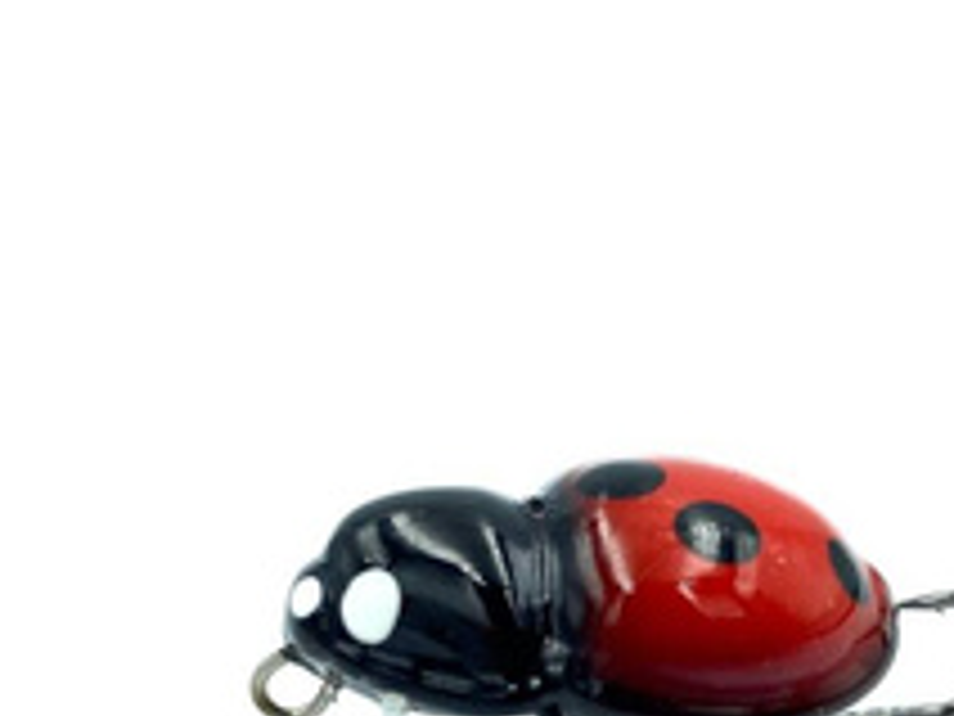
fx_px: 1461
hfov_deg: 35.9
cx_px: 621
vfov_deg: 25.9
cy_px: 739
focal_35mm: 53
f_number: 1.8
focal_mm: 4.25
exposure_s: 1/402
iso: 32
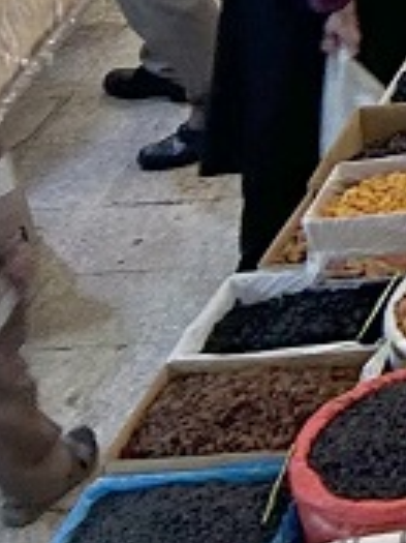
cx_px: 1897
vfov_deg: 9.0
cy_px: -897
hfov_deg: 5.9
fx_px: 2975
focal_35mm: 190
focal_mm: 5.7
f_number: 1.5
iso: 80
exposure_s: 1/50
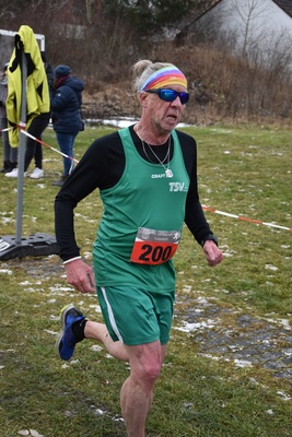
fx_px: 820
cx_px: 146
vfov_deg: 29.9
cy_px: 218
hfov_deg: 20.2
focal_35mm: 68
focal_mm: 45
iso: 450
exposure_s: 1/1000
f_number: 4.8
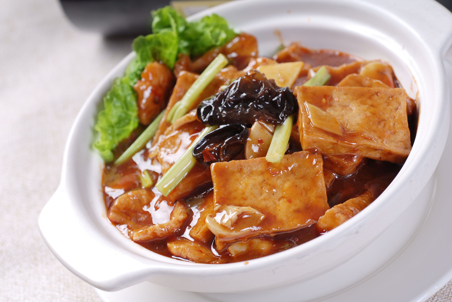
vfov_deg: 15.2
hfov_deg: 22.6
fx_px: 1131
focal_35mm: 90
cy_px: 151
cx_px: 226
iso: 100
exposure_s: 1/160
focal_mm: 60
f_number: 5.6
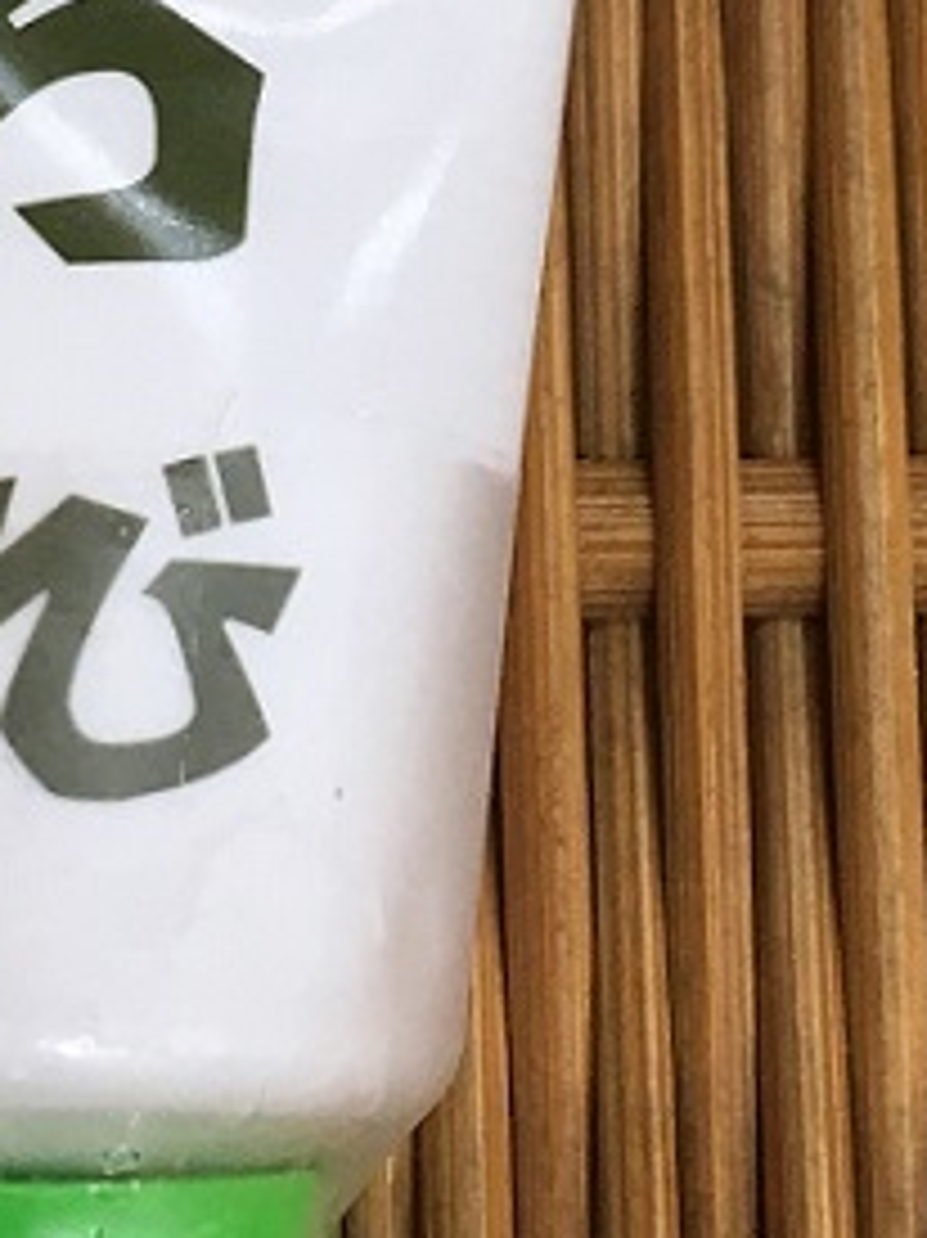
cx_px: 140
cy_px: -38
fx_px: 4109
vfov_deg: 16.7
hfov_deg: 12.8
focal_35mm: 115
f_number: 2.2
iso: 32
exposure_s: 1/30
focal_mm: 4.15
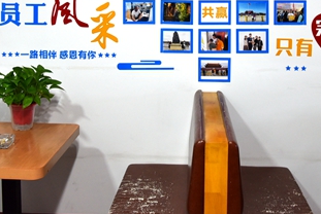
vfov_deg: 23.9
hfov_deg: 36.8
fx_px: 482
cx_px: 181
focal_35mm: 54
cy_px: -6
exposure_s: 1/60
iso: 800
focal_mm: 24
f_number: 4
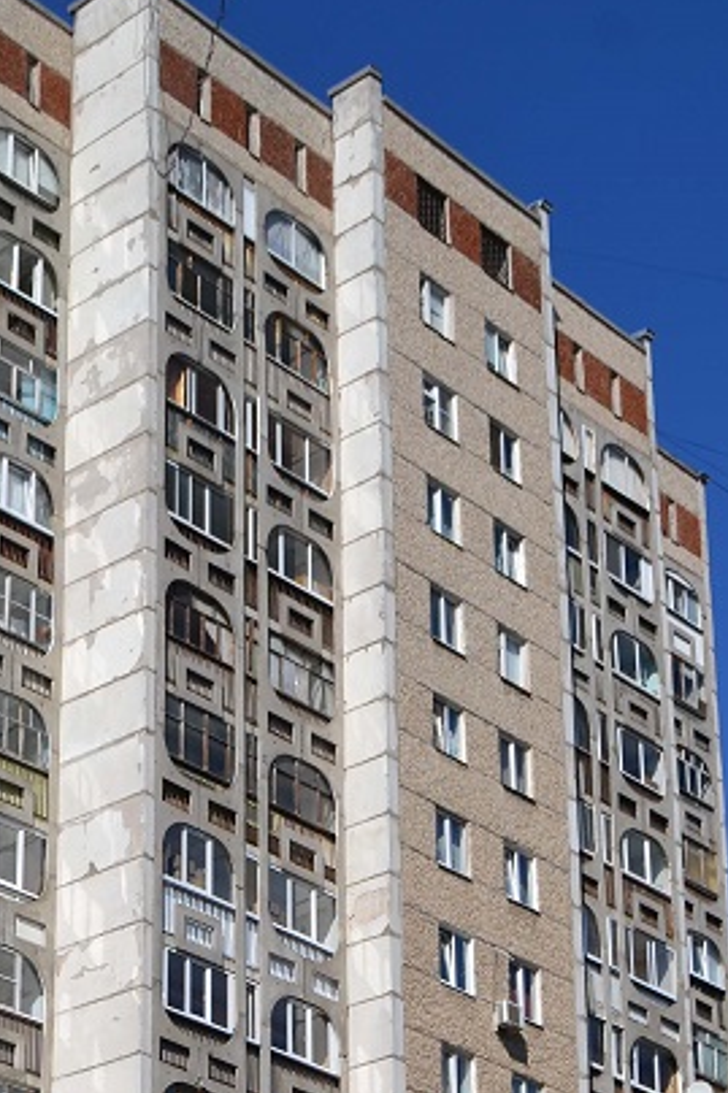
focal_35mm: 89
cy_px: 1140
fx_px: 2702
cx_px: 108
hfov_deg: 15.2
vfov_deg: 21.9
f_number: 7.1
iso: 100
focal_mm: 24
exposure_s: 1/400
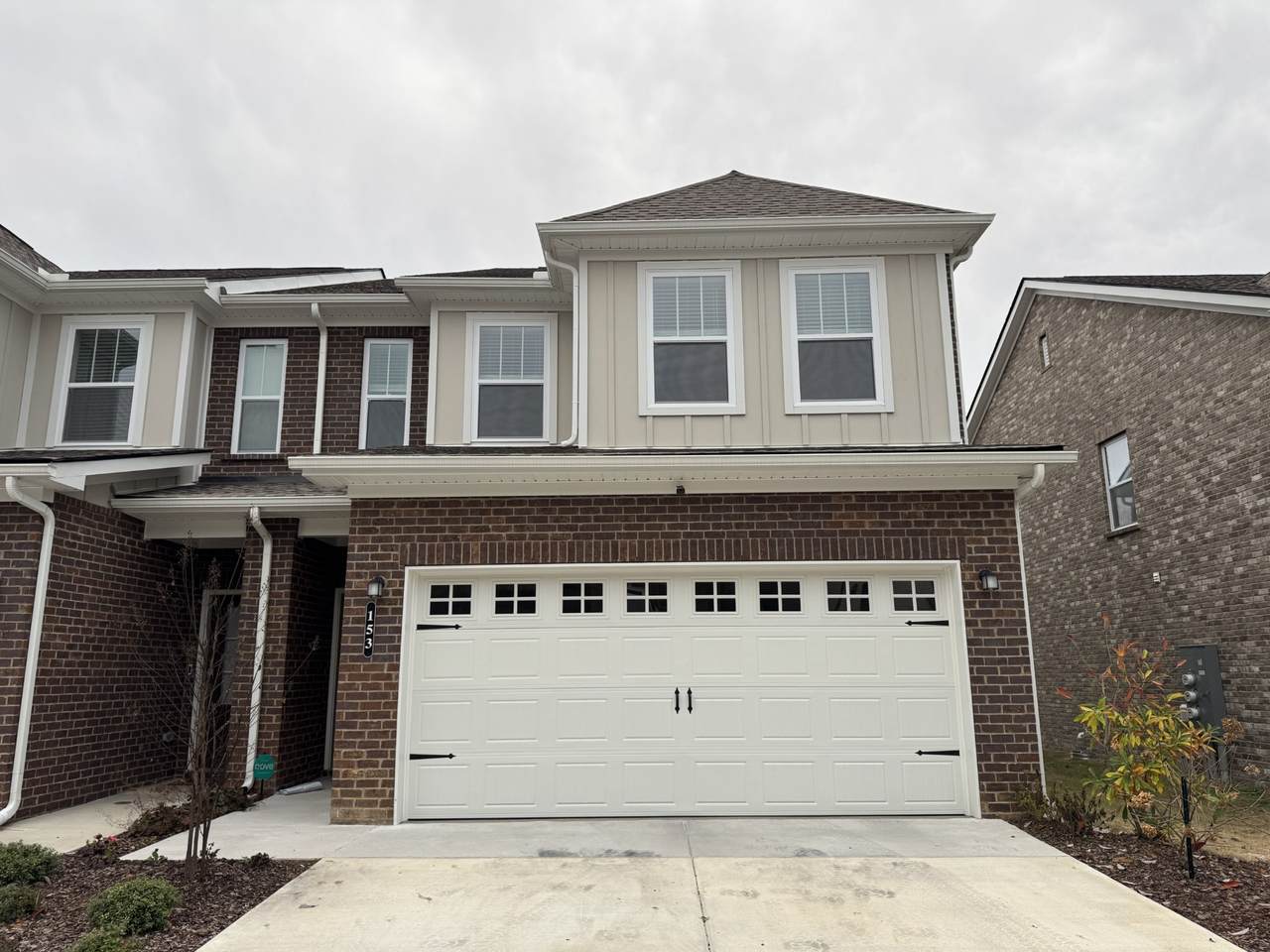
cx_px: 635
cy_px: 476
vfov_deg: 56.8
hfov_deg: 71.6
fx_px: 881
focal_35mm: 24
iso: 80
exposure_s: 1/368
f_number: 1.78
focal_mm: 6.76
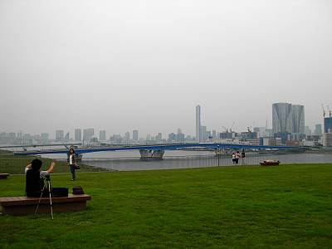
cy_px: 124
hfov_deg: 49.0
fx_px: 364
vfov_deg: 37.7
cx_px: 166
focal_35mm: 38
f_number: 2.9
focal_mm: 6.3
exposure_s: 1/745
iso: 79
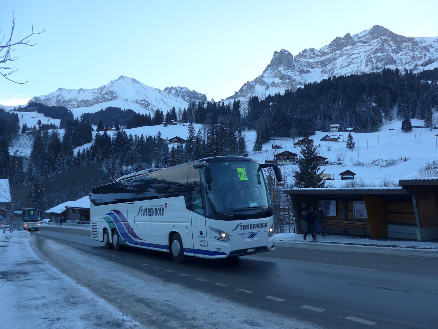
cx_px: 219
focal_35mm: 29
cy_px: 164
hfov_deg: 61.7
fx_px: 367
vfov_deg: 48.2
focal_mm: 6
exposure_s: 1/250
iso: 100
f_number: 2.8
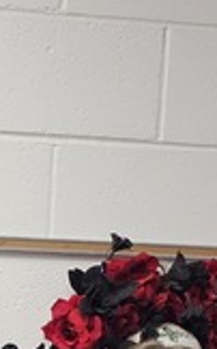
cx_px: -187
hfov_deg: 8.2
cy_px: 709
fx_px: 1460
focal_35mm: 154
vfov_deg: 12.0
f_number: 1.7
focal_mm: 6.3
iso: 500
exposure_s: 1/120
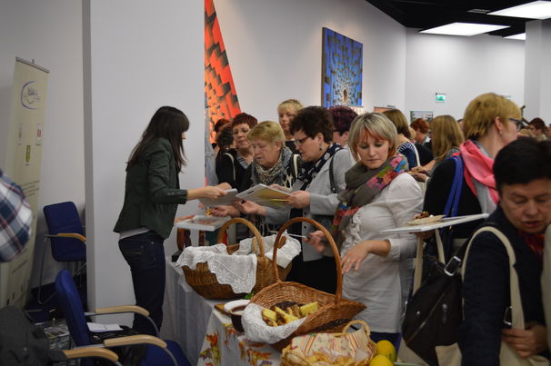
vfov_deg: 34.2
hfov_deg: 49.6
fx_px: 596
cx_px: 276
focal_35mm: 39
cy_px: 183
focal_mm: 26
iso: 560
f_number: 4.2
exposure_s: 1/15
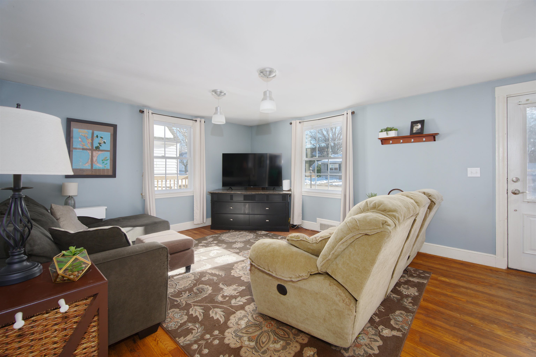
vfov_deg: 77.3
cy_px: 178
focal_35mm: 15
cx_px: 268
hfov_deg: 100.4
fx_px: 223
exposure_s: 1/3.33
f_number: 7.1
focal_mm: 15
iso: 320
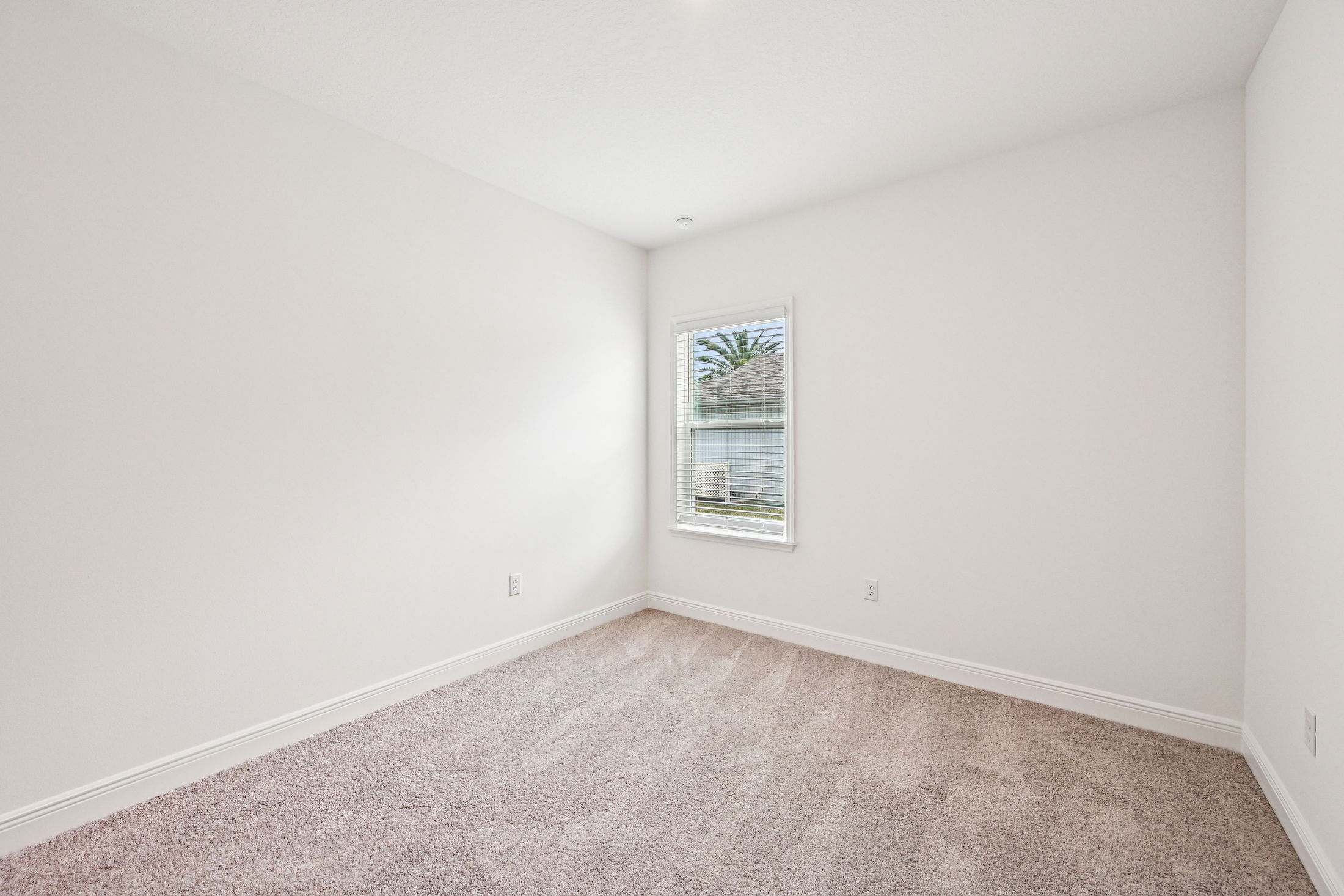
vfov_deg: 81.2
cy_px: 448
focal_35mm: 14
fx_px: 523
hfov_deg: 104.3
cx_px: 672
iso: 1000
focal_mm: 14
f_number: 8
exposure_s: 1/200
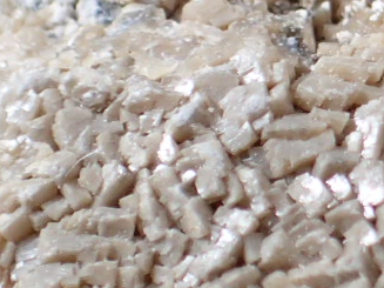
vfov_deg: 8.4
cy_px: 94
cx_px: 528
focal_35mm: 176
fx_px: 1952
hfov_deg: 10.9
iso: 200
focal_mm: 5.5
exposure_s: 1/125
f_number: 2.3
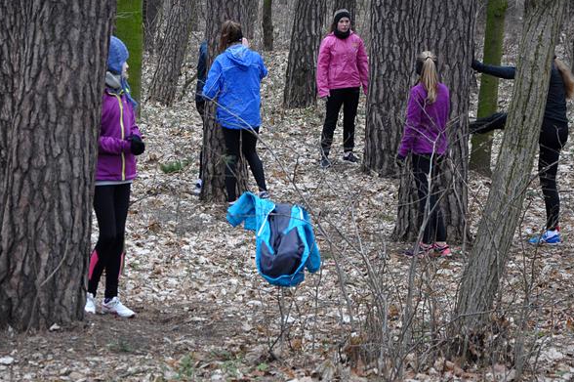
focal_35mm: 143
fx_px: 2278
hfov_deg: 14.3
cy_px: 143
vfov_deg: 9.6
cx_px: 220
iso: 1600
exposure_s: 1/125
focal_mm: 66
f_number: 5.3
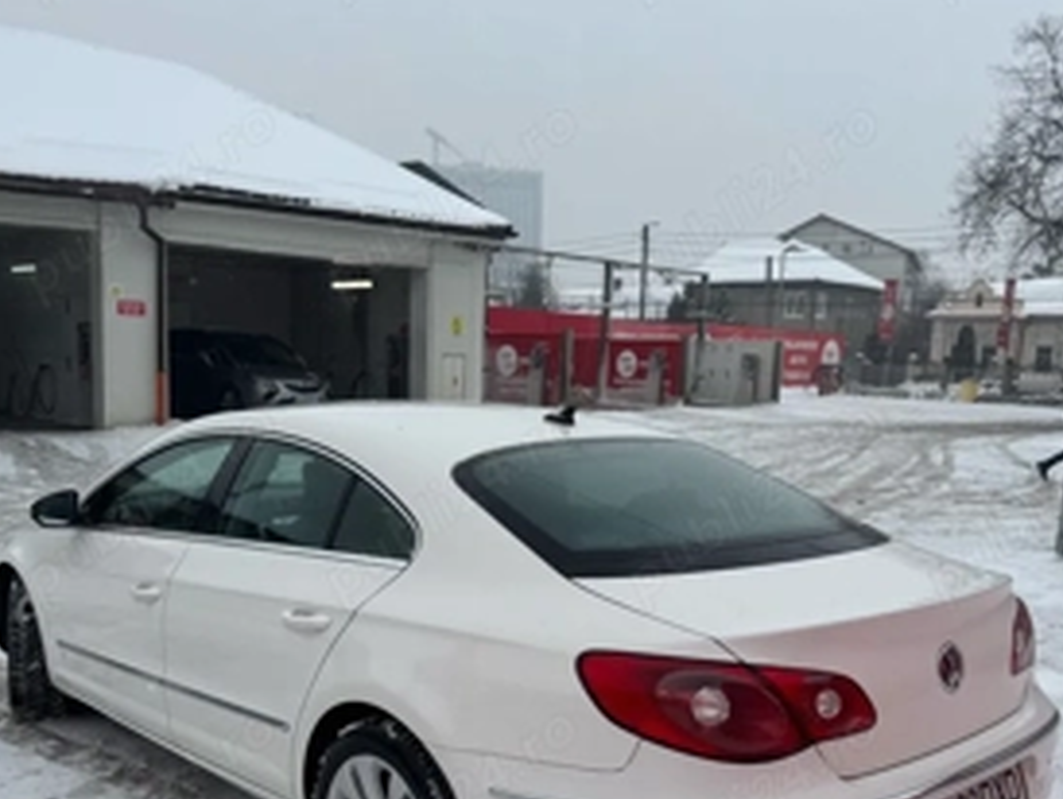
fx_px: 1076
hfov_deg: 52.6
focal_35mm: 35
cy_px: 551
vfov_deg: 40.1
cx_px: 528
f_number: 1.78
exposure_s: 1/2252
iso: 80
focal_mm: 6.76
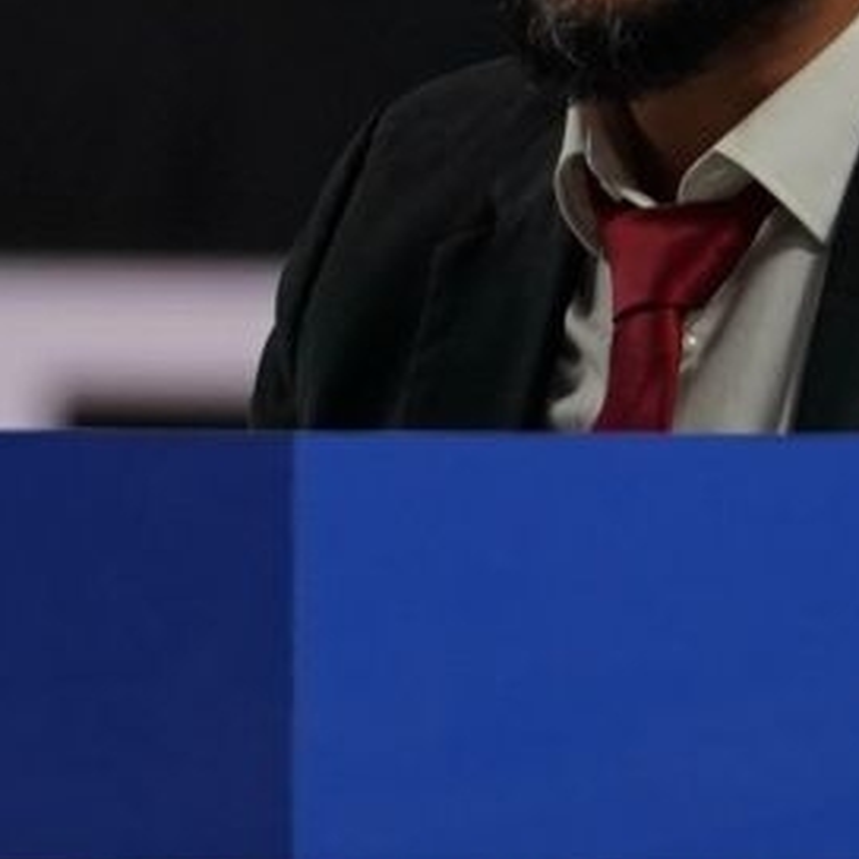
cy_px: 171
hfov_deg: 1.0
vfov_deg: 1.0
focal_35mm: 1688
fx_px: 47391
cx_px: 761
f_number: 2.8
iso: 640
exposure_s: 1/1000
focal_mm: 200
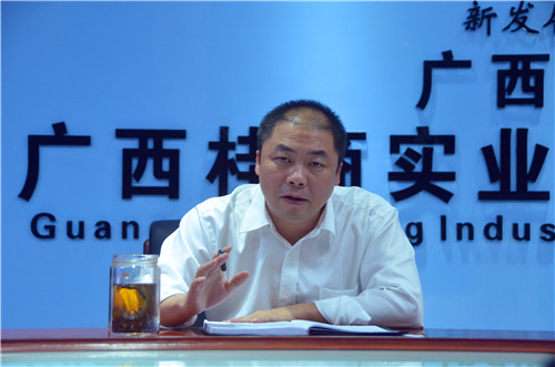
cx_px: 278
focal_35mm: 90
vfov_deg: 15.1
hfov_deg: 22.7
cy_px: 184
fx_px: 1384
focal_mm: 60
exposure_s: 1/100
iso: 2000
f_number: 4.8
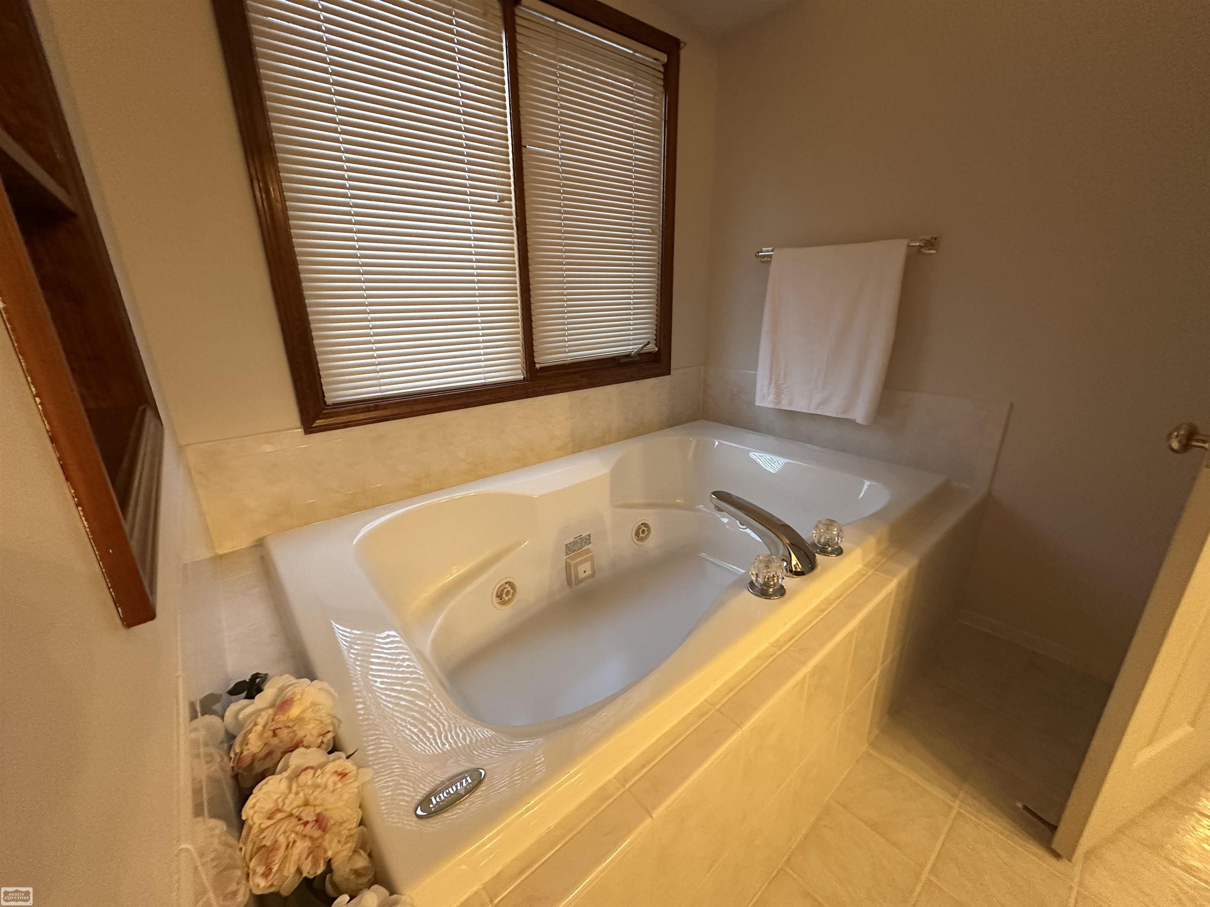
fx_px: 489
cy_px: 454
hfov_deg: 102.1
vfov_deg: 85.7
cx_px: 605
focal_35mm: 14
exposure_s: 1/60
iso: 640
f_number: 2.2
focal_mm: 2.22
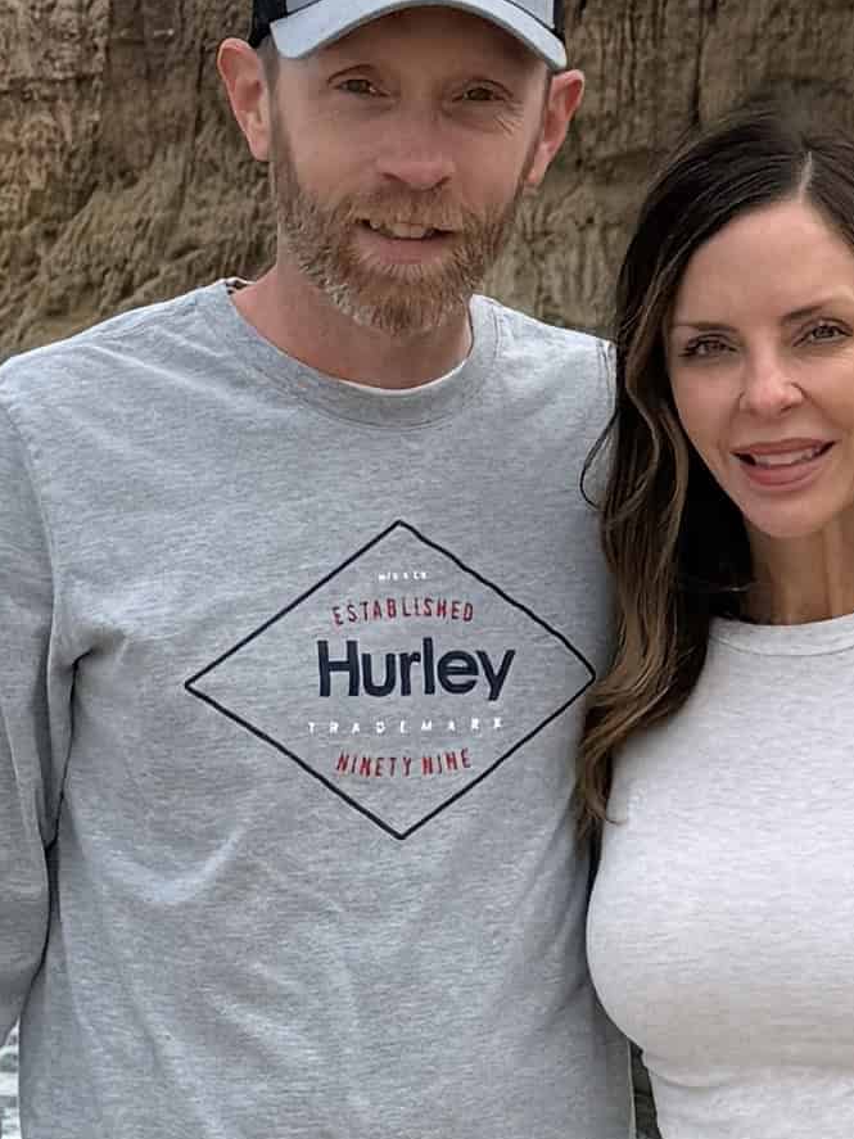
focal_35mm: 43
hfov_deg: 33.5
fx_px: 1415
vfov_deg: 43.0
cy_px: 792
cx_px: 509
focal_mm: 6.8
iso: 80
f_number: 1.8
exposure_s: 1/6711
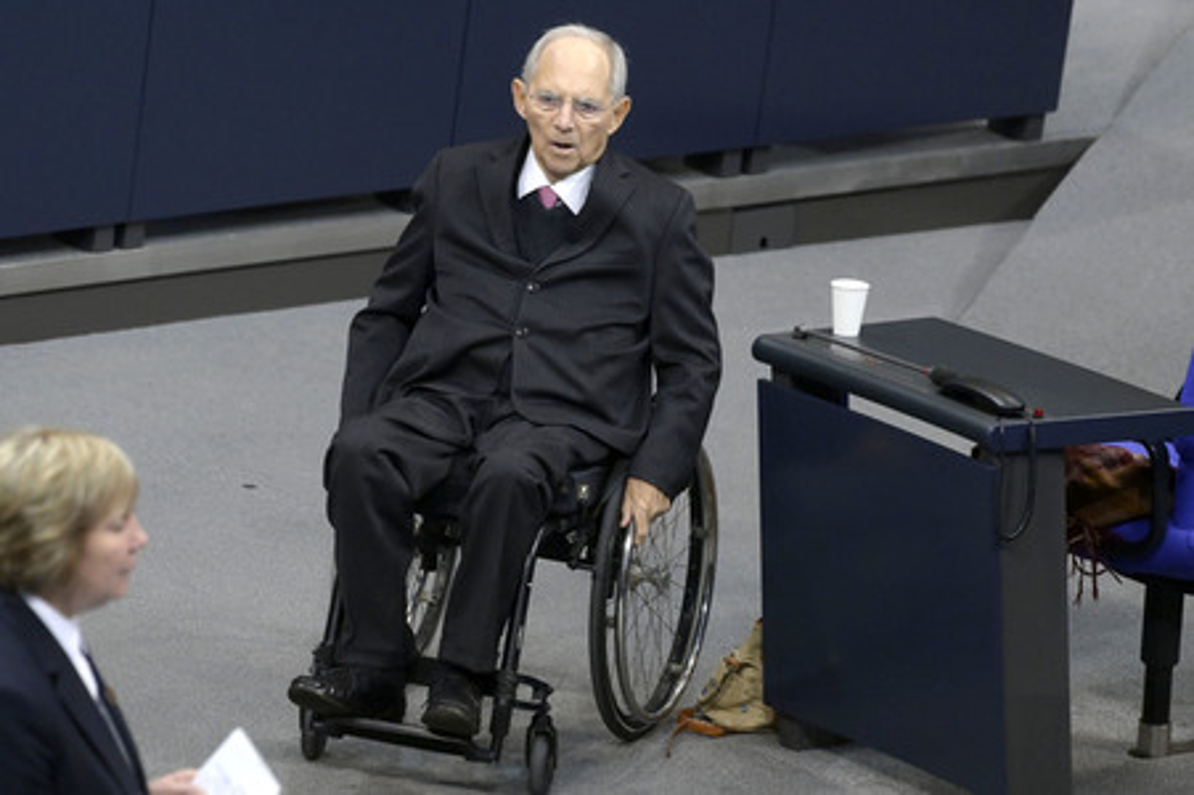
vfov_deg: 4.7
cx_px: 597
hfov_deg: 7.1
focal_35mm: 290
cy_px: 398
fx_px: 9611
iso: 10000
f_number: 6.3
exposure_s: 1/320
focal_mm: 290
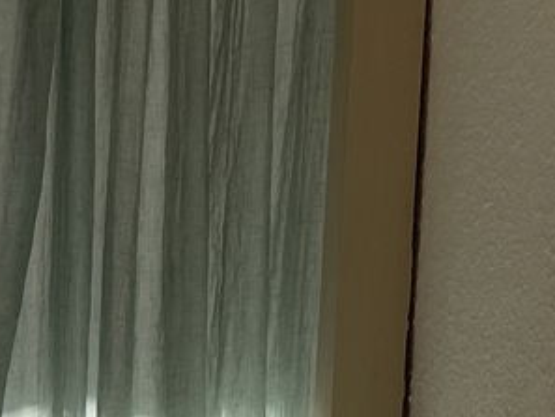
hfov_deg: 11.6
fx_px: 2246
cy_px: 447
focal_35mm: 140
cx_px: -777
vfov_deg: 10.5
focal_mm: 4.2
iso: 32
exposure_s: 1/1221
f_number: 1.6
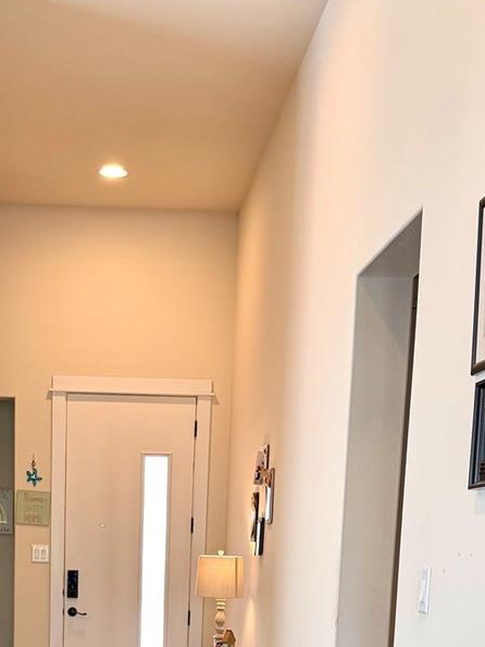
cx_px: 138
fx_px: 1159
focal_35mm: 62
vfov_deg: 28.3
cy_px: 717
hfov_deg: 23.5
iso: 160
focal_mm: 6.76
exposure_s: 1/120
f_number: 1.78
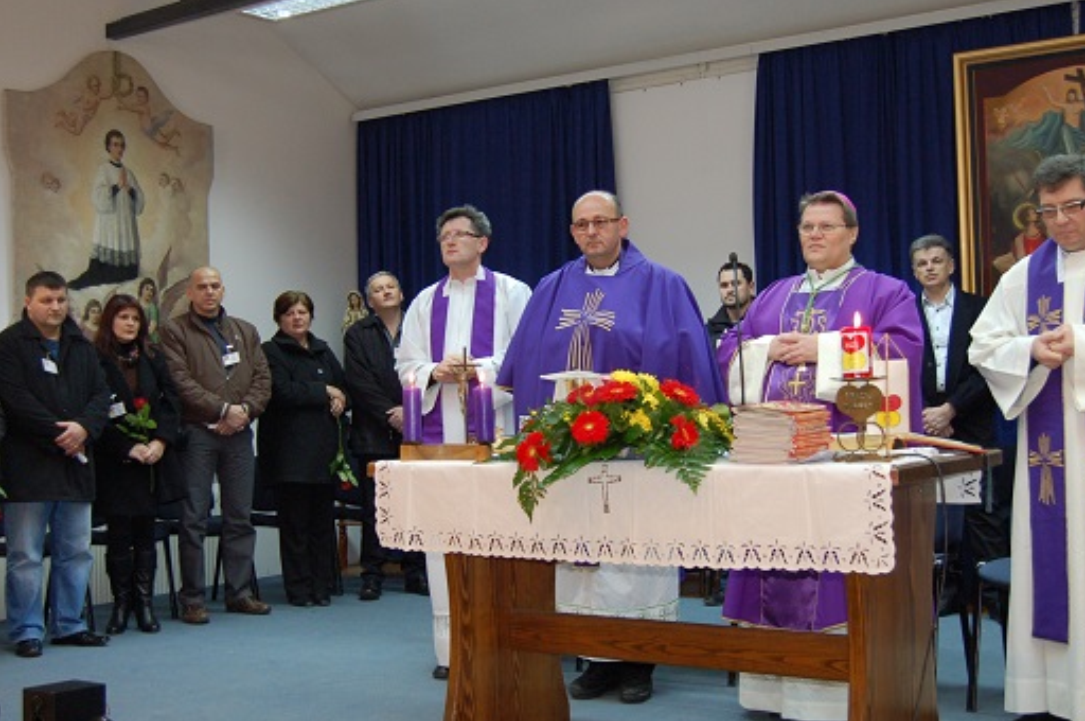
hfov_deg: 43.7
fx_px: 1355
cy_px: 374
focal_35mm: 45
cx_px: 538
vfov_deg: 29.8
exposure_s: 1/60
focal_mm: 24
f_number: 4
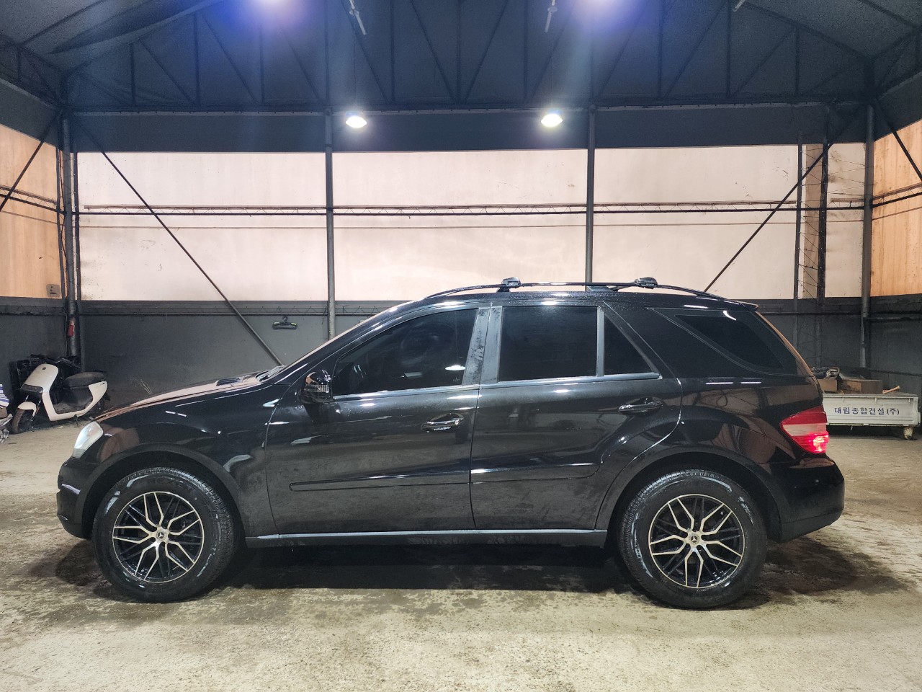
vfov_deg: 58.9
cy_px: 346
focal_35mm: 23
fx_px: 613
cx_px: 461
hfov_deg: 73.9
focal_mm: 6.4
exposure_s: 1/120
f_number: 1.8
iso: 200
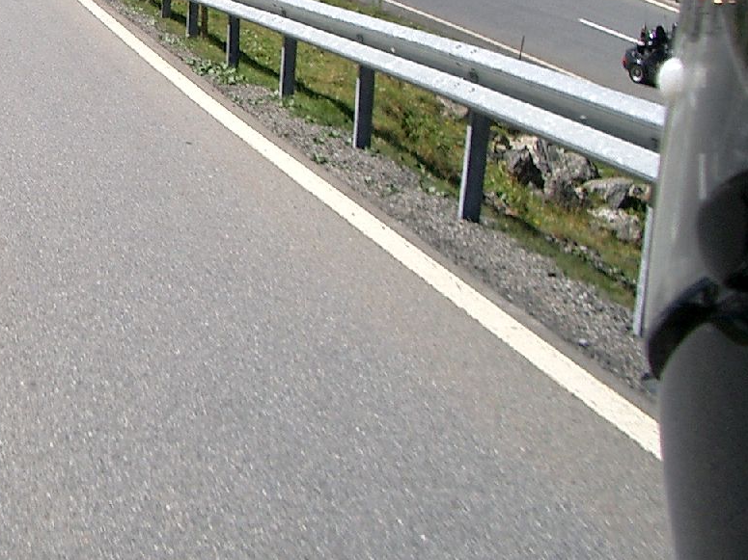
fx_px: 1599
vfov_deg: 19.4
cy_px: 13
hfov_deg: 24.9
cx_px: -27
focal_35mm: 74
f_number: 4.3
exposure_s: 1/500
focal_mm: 5.8
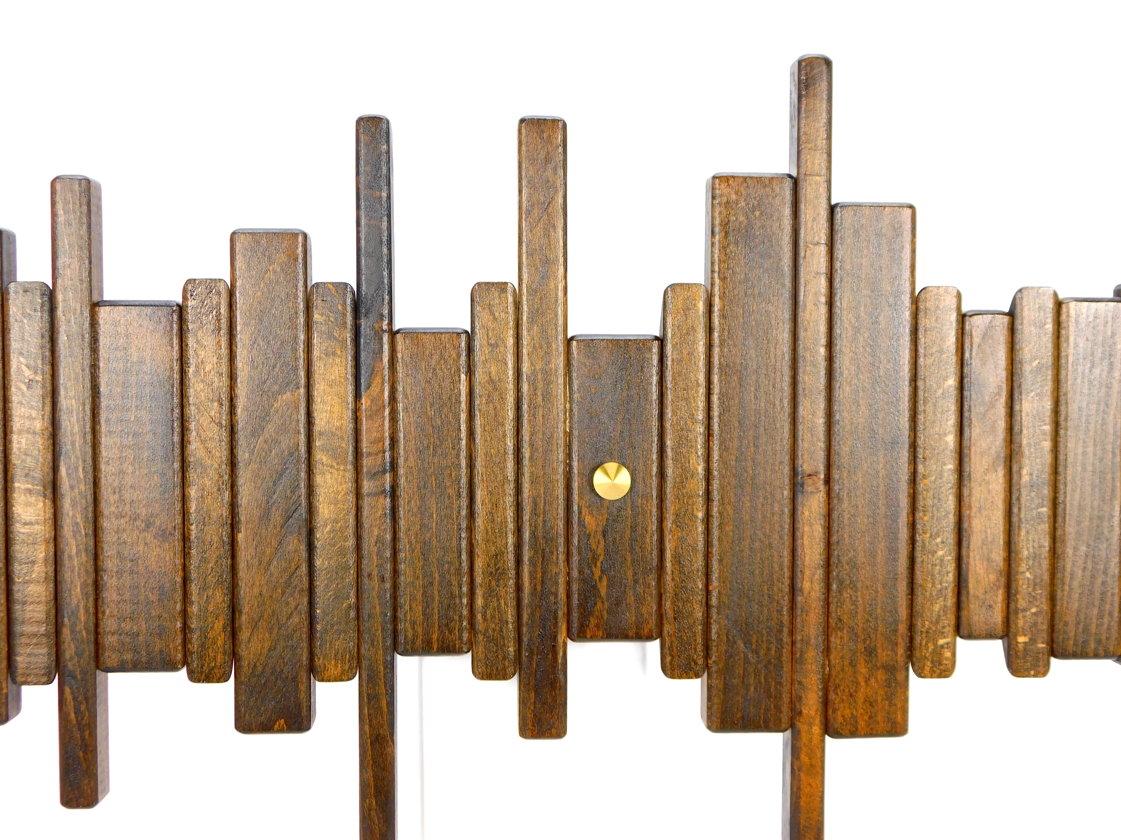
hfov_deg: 37.5
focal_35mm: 51
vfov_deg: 28.6
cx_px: 560
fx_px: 1652
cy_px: 420
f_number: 3.8
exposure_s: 1/60
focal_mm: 9
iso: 125
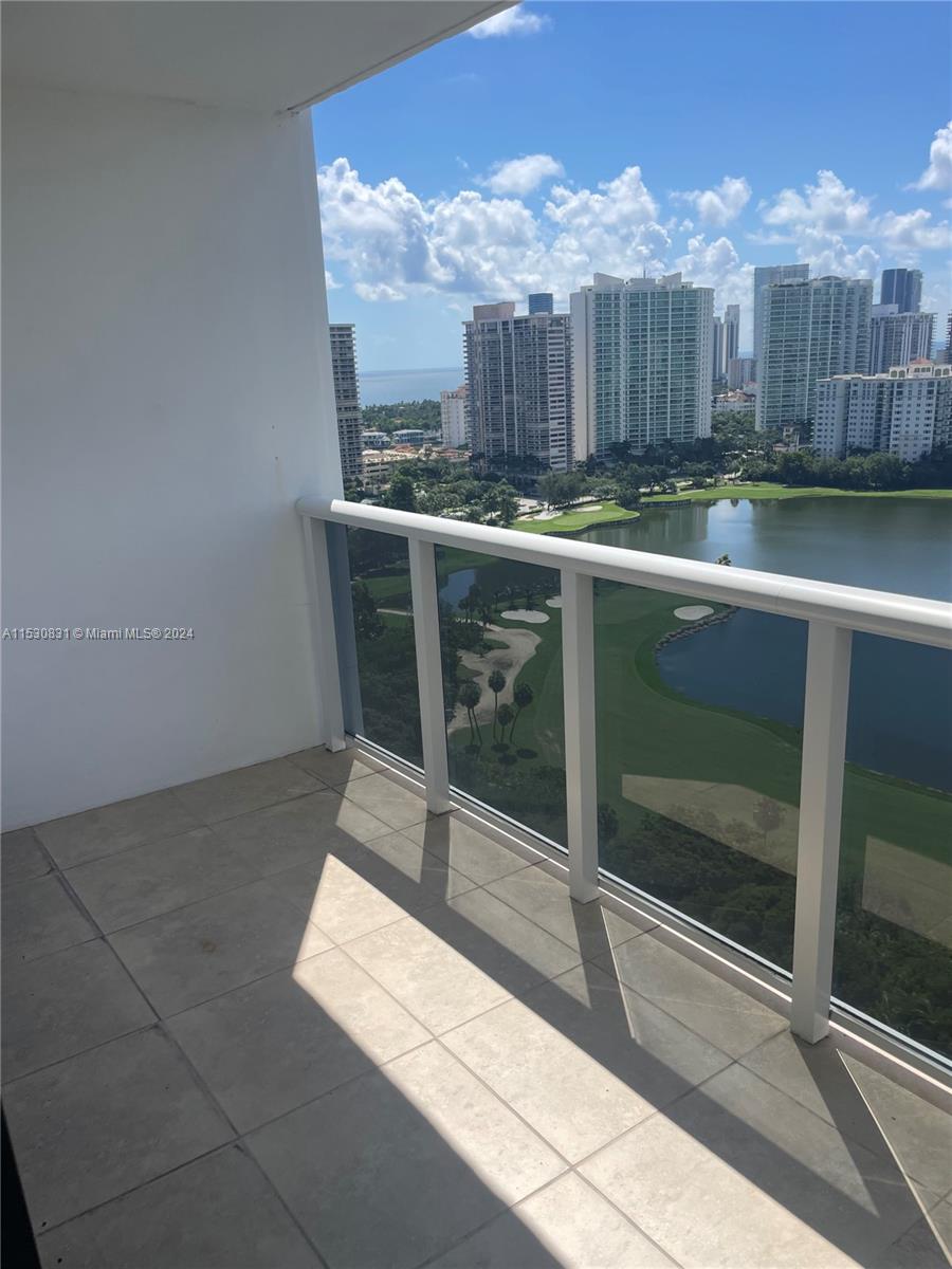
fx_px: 953
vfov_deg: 67.3
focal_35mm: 26
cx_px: 476
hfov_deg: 53.1
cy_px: 634
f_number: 1.6
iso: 32
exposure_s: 1/5051
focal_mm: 4.2
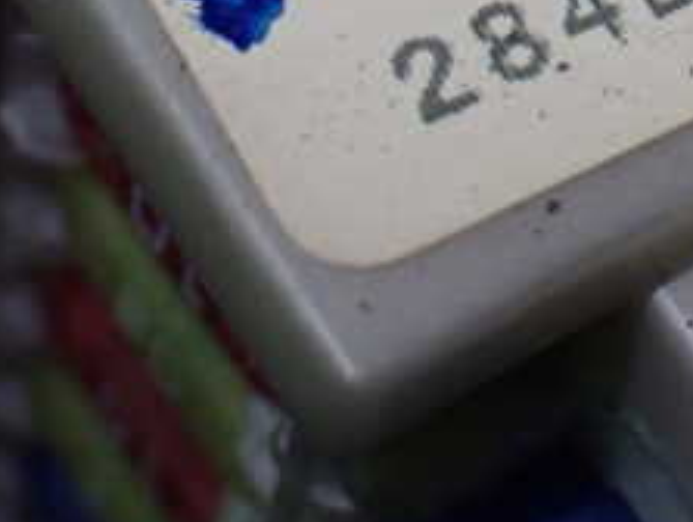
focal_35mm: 180
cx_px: 715
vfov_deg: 8.2
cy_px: -112
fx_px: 3609
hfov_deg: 10.9
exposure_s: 1/250
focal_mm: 11.88
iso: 640
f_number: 3.8
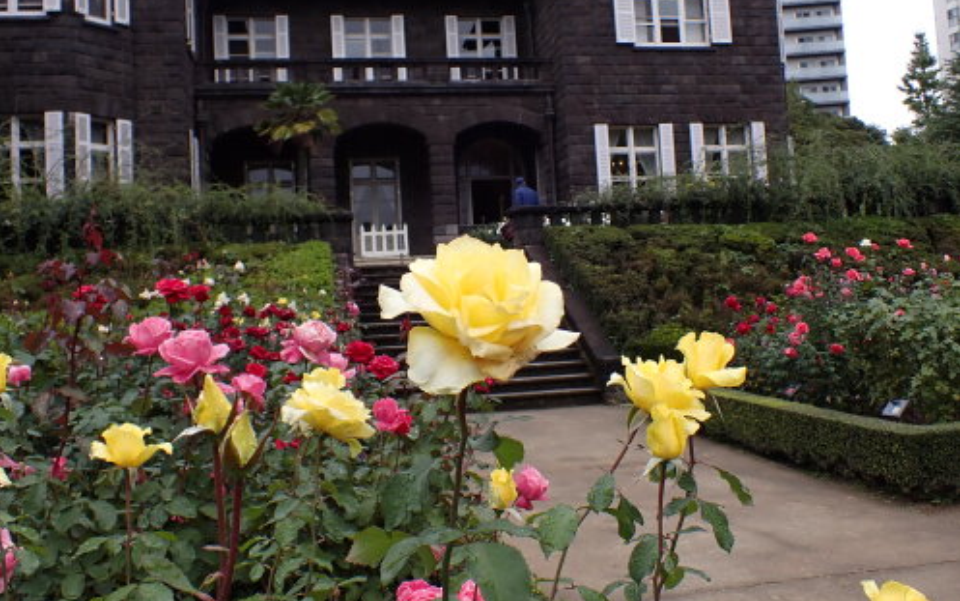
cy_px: 260
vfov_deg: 39.4
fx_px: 838
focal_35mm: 32
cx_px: 481
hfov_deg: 59.6
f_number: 3.2
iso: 100
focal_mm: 5.4
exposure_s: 1/320
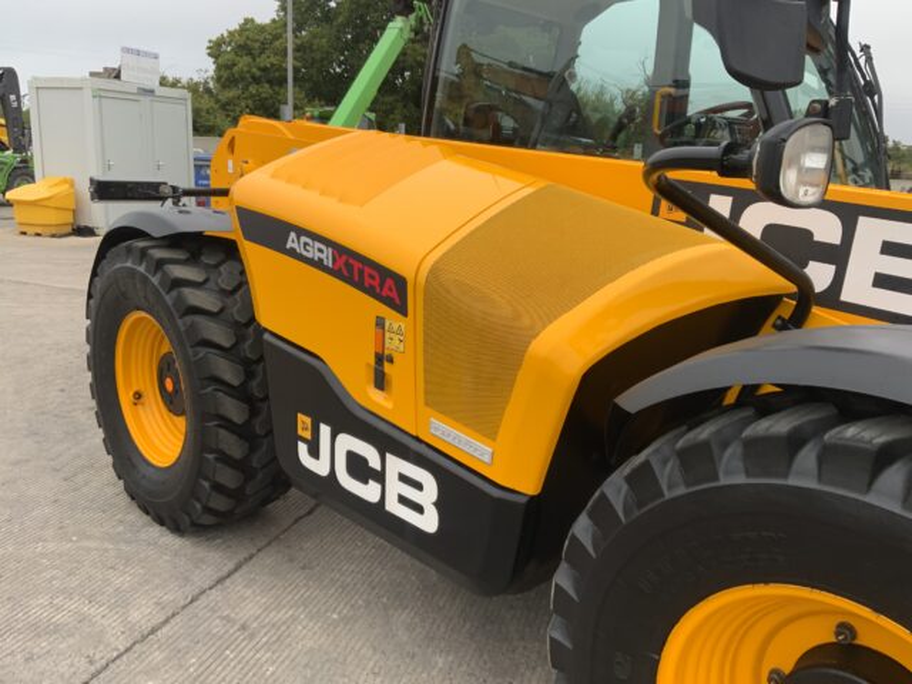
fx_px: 764
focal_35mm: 29
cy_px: 342
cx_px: 456
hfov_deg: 61.7
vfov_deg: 48.2
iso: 16
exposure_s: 1/122
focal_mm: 3
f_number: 1.8
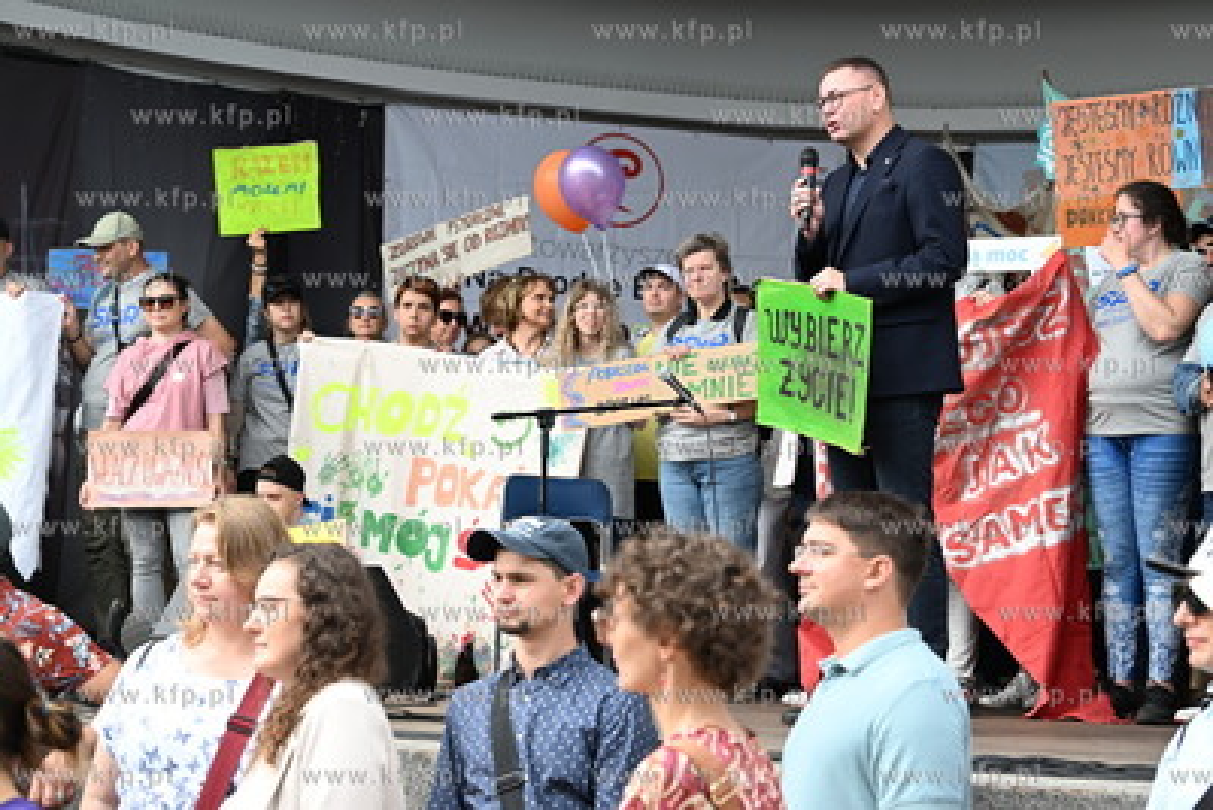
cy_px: 405
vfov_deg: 17.1
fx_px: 2696
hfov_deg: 25.4
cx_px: 606
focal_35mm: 80
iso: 250
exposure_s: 1/250
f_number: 5.6
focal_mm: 80
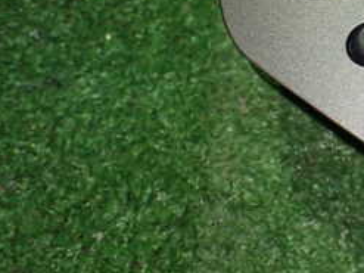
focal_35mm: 73
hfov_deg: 24.8
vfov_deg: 19.8
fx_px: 767
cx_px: 405
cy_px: 27
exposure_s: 1/125
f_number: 2.3
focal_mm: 5.4
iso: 800
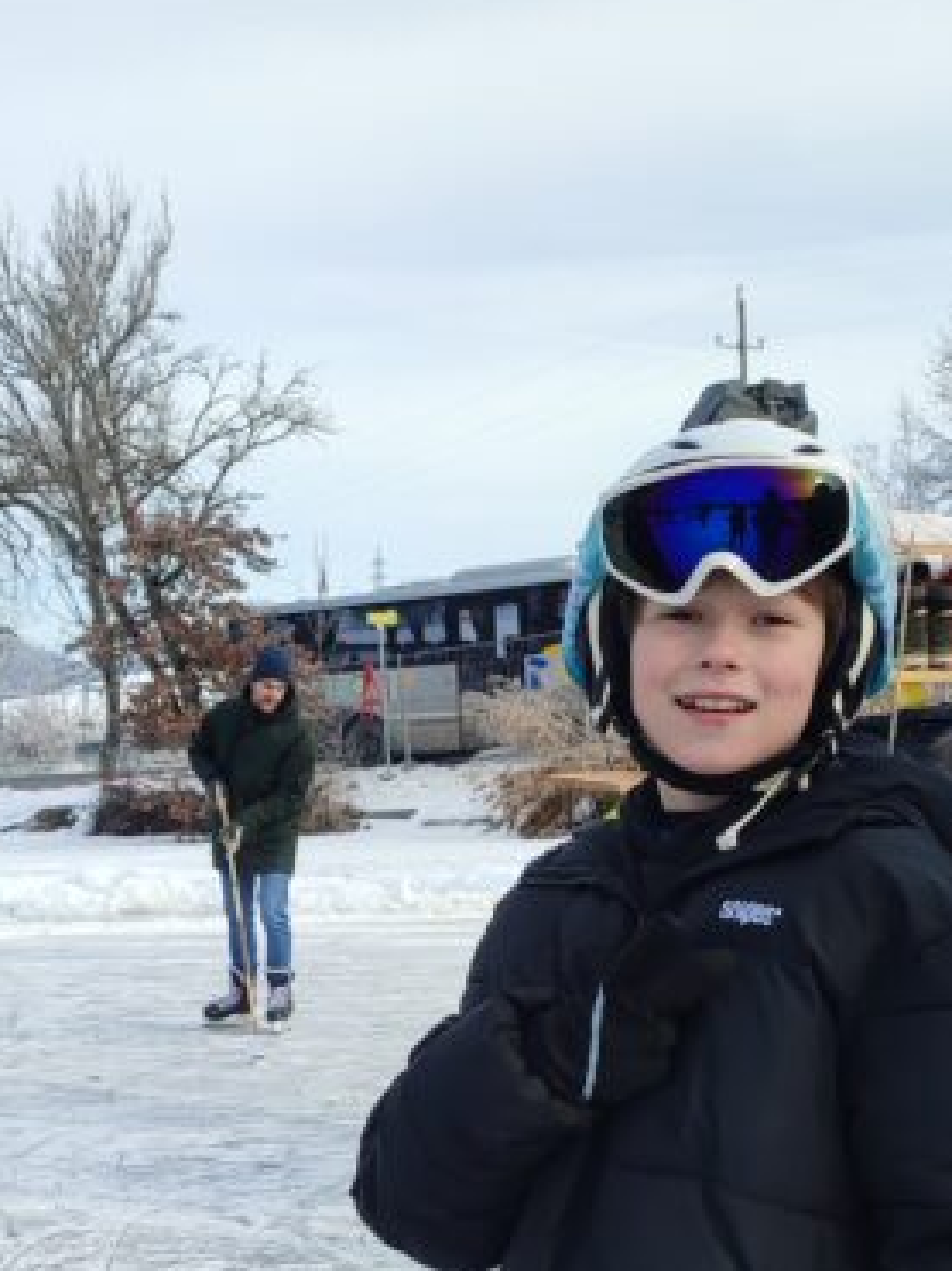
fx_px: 2532
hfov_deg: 20.7
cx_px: 45
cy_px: 1072
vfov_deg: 27.4
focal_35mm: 69
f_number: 1.9
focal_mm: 6.04
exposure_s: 1/306
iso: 50
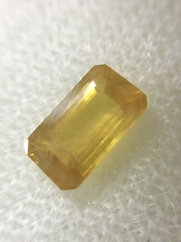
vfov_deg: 60.0
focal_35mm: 30
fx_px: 209
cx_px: 89
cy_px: 121
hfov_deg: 46.8
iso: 200
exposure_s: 1/25
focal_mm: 4.15
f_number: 2.2
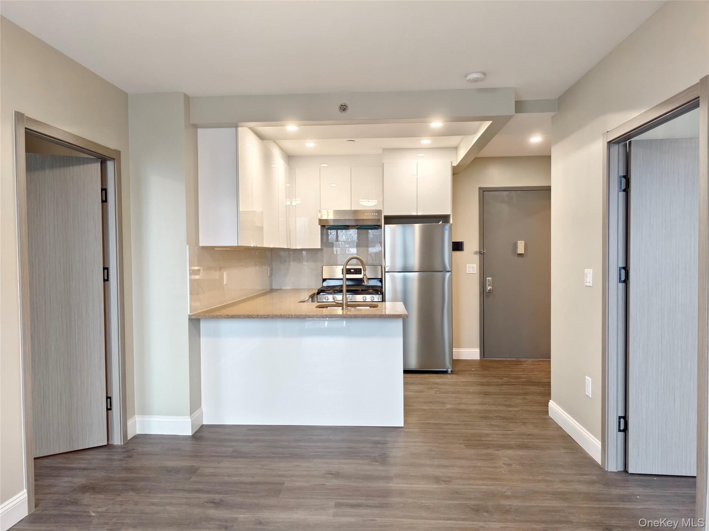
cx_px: 354
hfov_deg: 73.9
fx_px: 471
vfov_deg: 58.9
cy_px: 266
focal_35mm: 23
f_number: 1.57
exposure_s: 1/120
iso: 514
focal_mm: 5.6
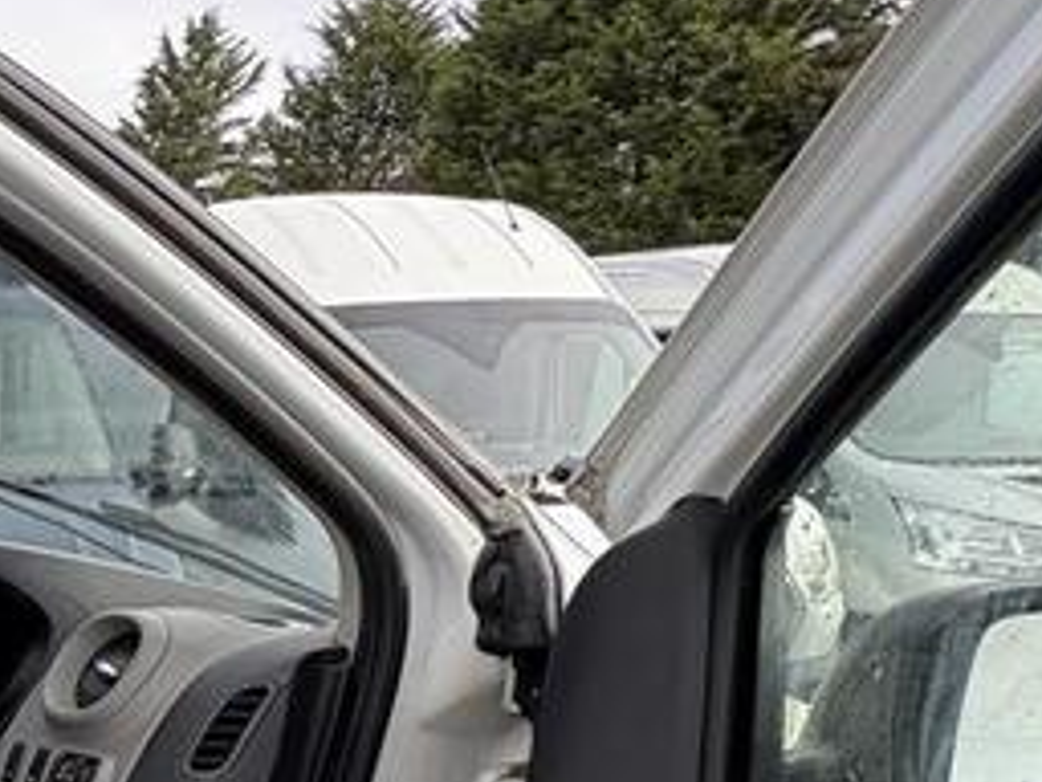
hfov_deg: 27.9
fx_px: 1475
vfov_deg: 27.3
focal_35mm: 49
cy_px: 847
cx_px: -476
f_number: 2.2
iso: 50
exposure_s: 1/236
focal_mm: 2.22
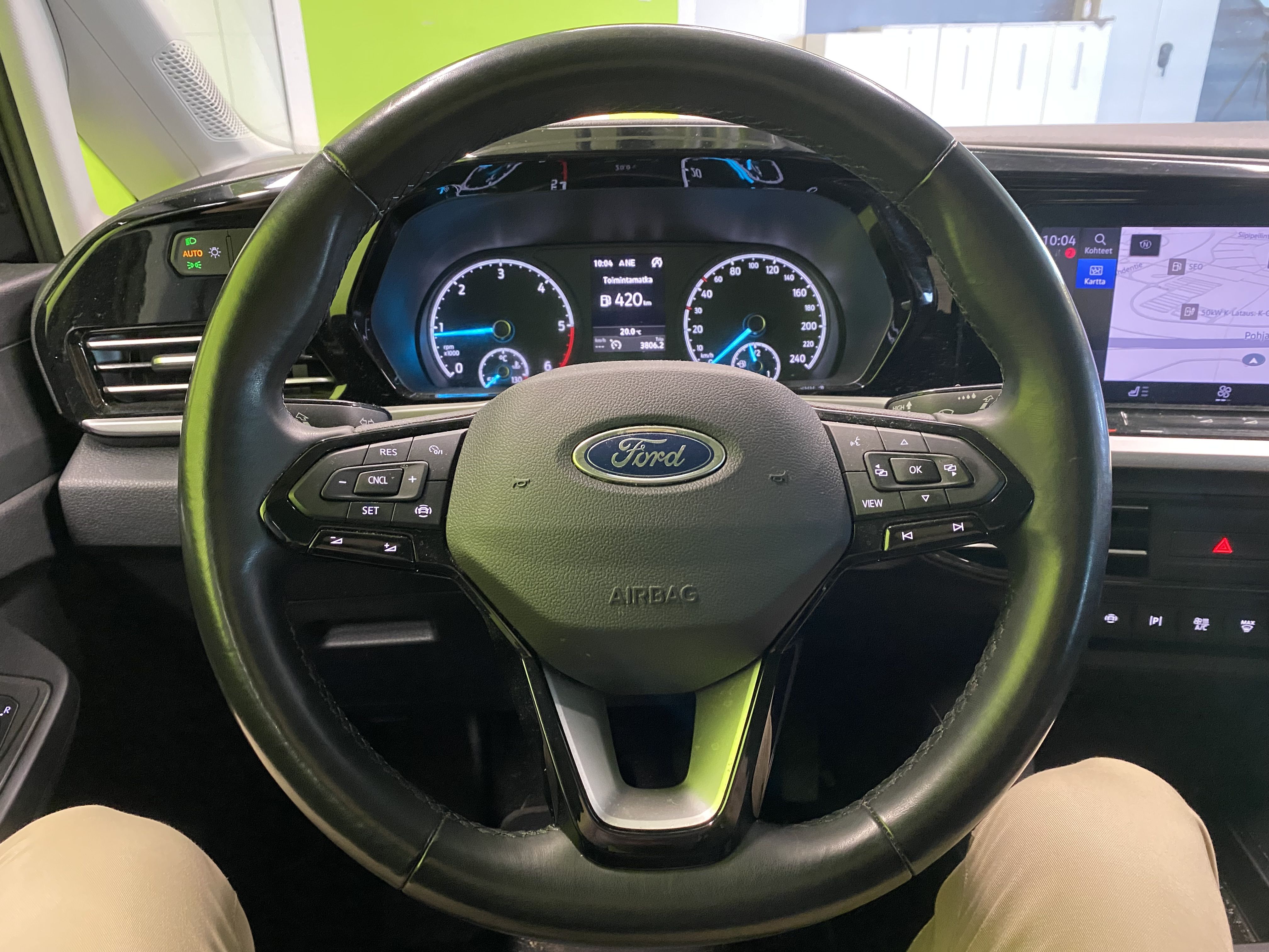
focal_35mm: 26
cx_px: 634
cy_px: 476
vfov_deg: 53.1
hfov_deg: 67.3
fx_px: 953
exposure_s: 1/25
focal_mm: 4.25
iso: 640
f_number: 1.8
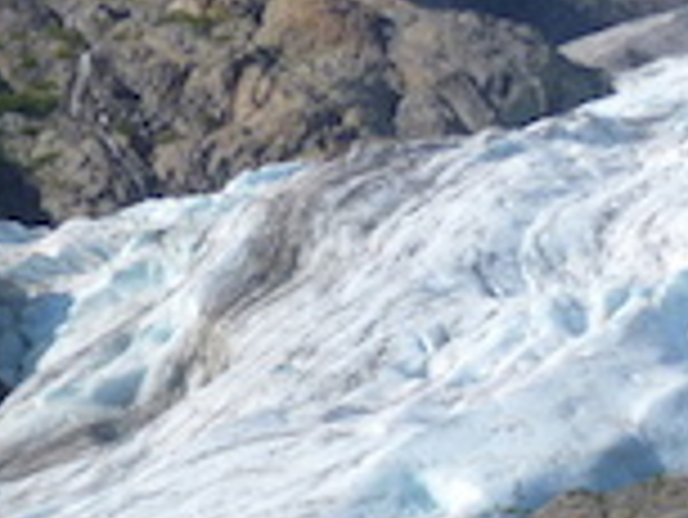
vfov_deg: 7.9
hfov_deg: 10.5
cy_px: 495
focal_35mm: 188
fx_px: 3739
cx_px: 436
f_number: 3.9
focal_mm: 8
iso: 100
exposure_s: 1/640
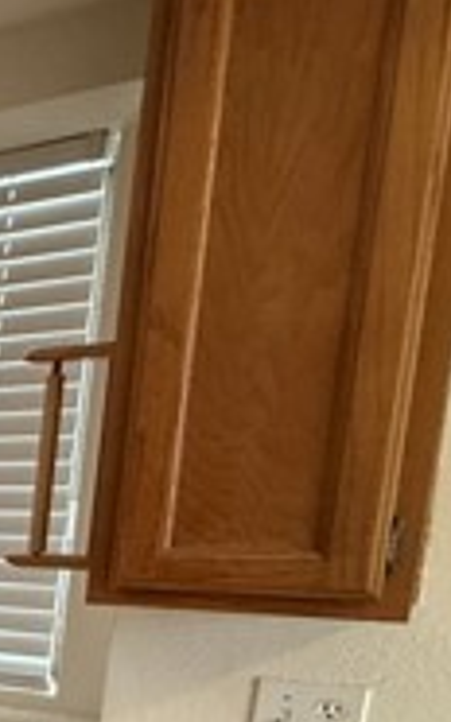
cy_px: 640
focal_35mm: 51
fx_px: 1005
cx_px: -723
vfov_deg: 37.2
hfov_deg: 13.7
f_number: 2.2
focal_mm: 2.22
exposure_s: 1/120
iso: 250
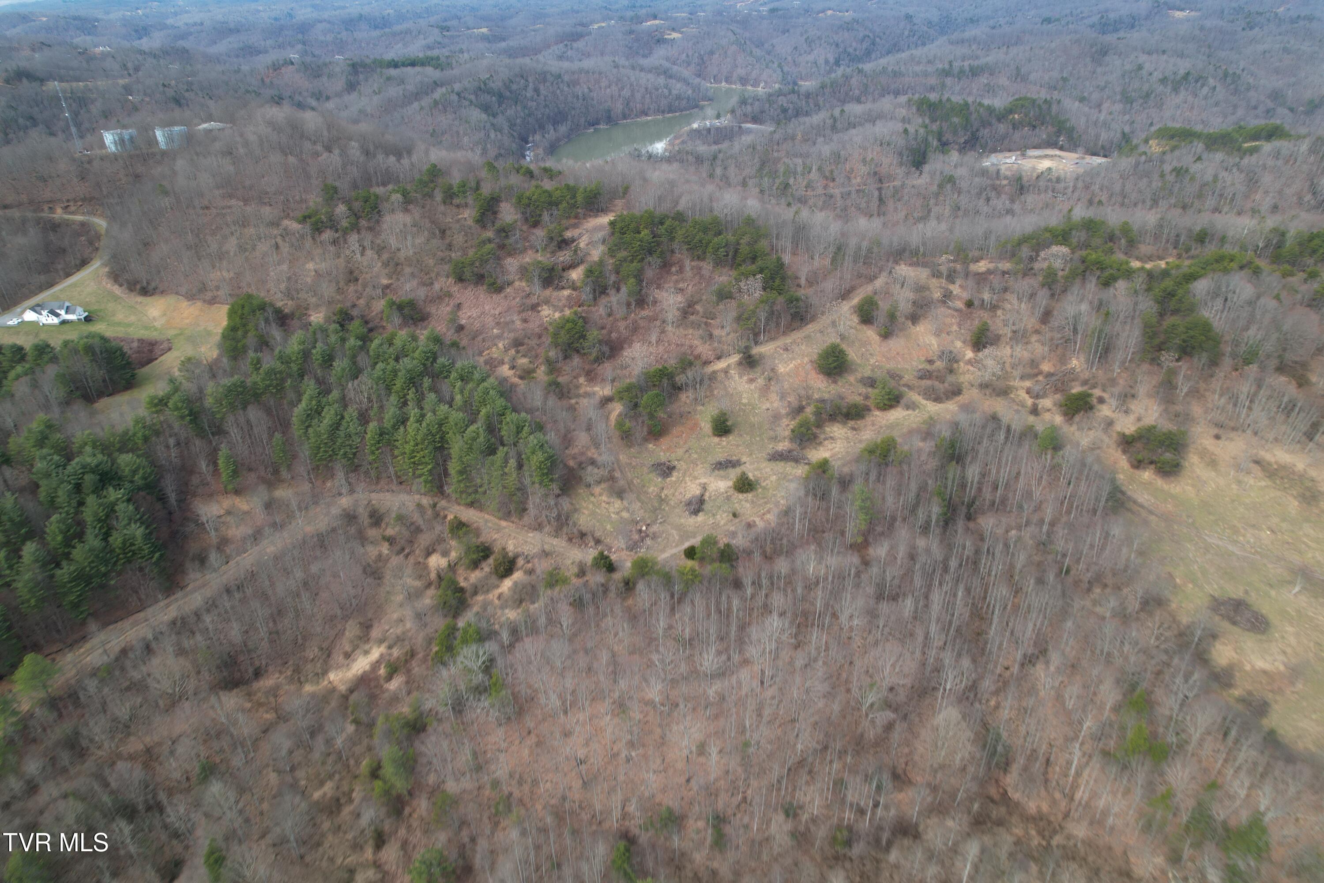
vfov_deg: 57.2
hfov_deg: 78.6
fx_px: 809
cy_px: 442
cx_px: 662
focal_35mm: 22
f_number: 2.8
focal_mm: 8.38
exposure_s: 1/15
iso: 100
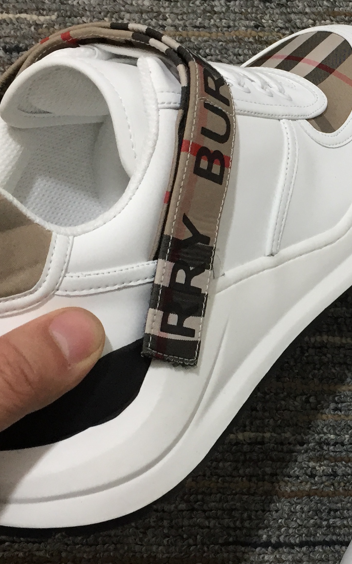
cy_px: 306
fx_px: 998
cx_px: 366
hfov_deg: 19.3
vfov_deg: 31.5
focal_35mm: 65
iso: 50
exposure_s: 1/33
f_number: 2.2
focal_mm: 4.15
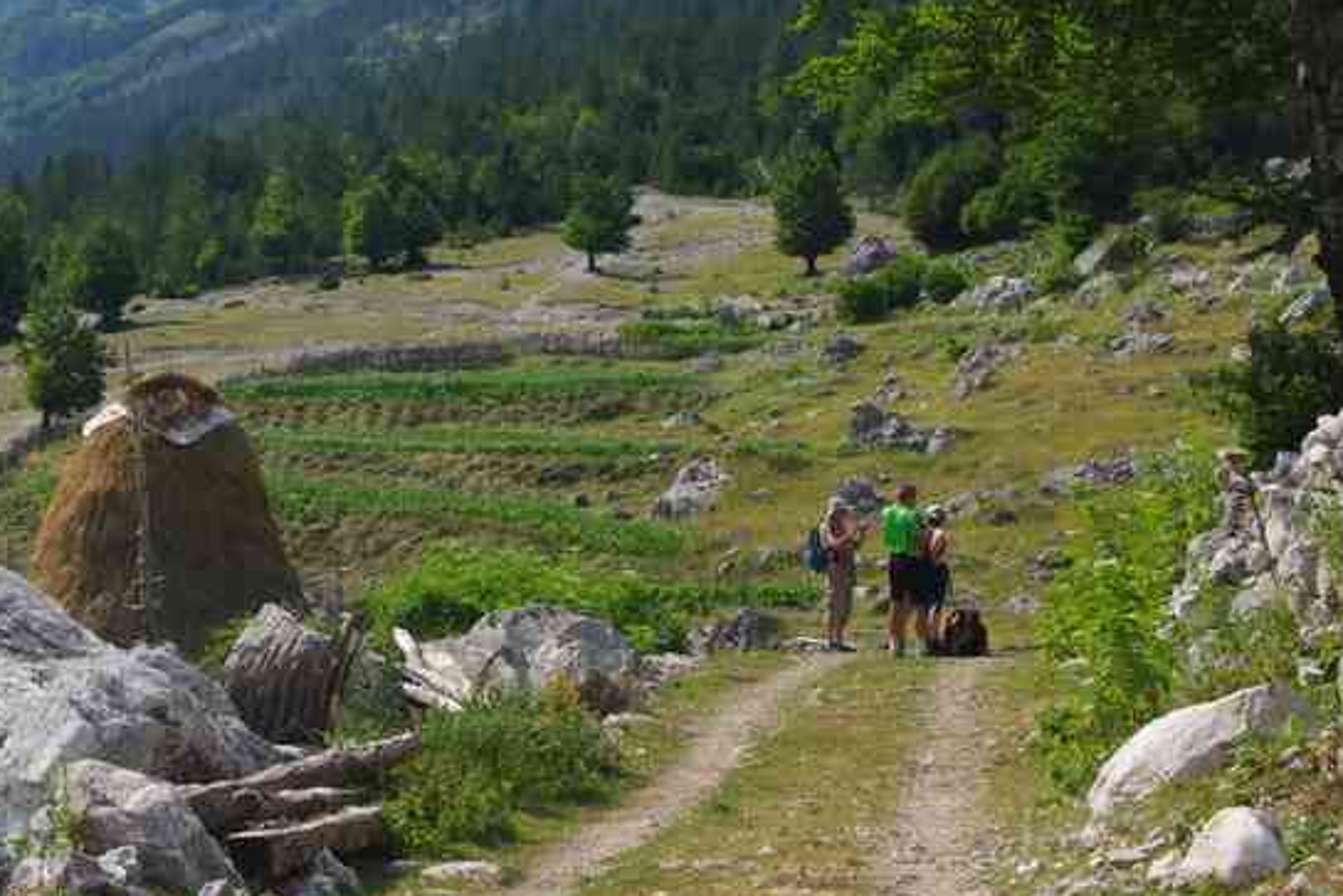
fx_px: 2948
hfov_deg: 25.2
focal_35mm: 79
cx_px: 233
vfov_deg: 17.2
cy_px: 247
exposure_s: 1/80
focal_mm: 29.4
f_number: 11
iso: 200
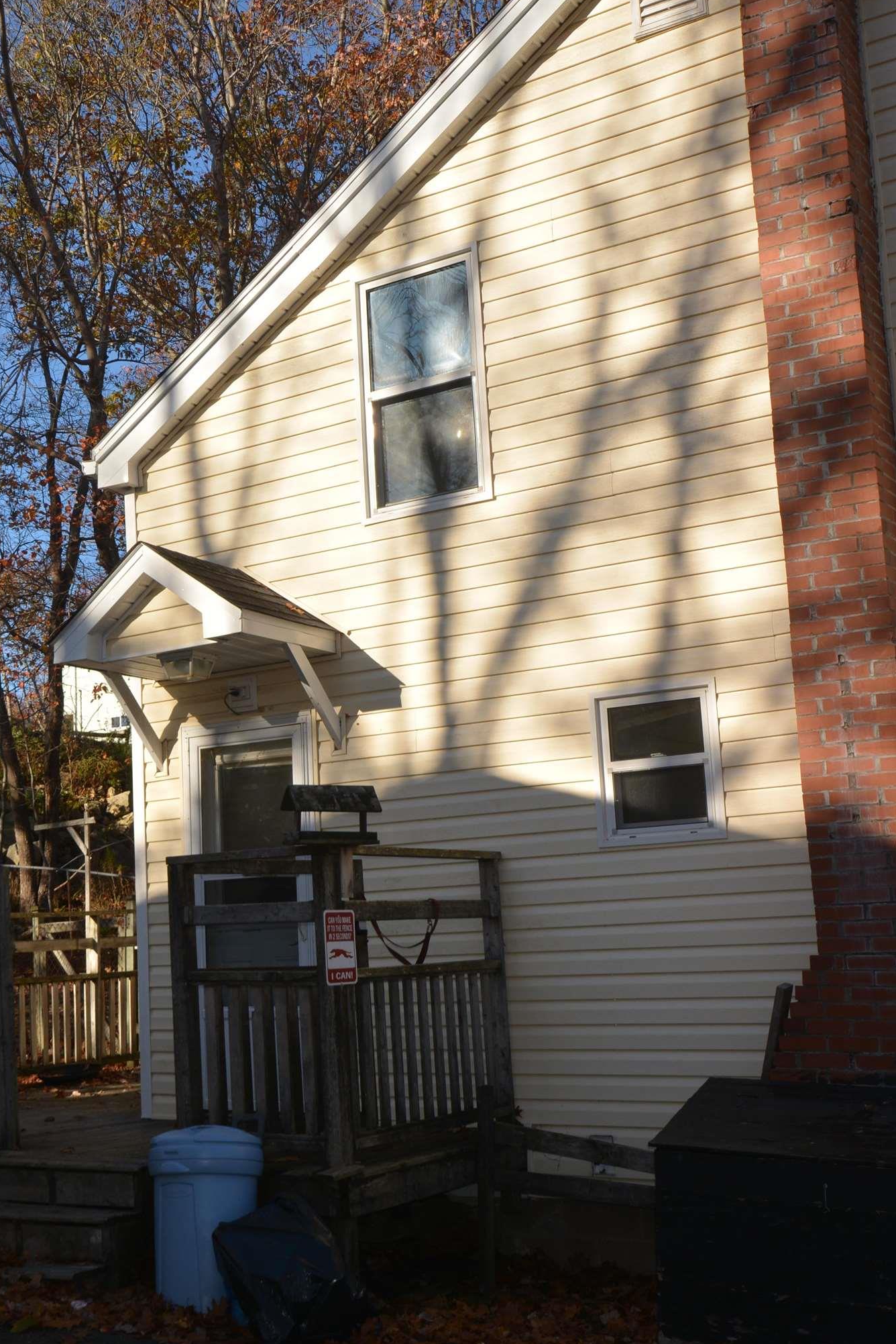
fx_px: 1717
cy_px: 659
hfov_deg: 28.8
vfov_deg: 42.7
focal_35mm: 46
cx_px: 211
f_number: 8
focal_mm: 20
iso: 100
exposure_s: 1/200
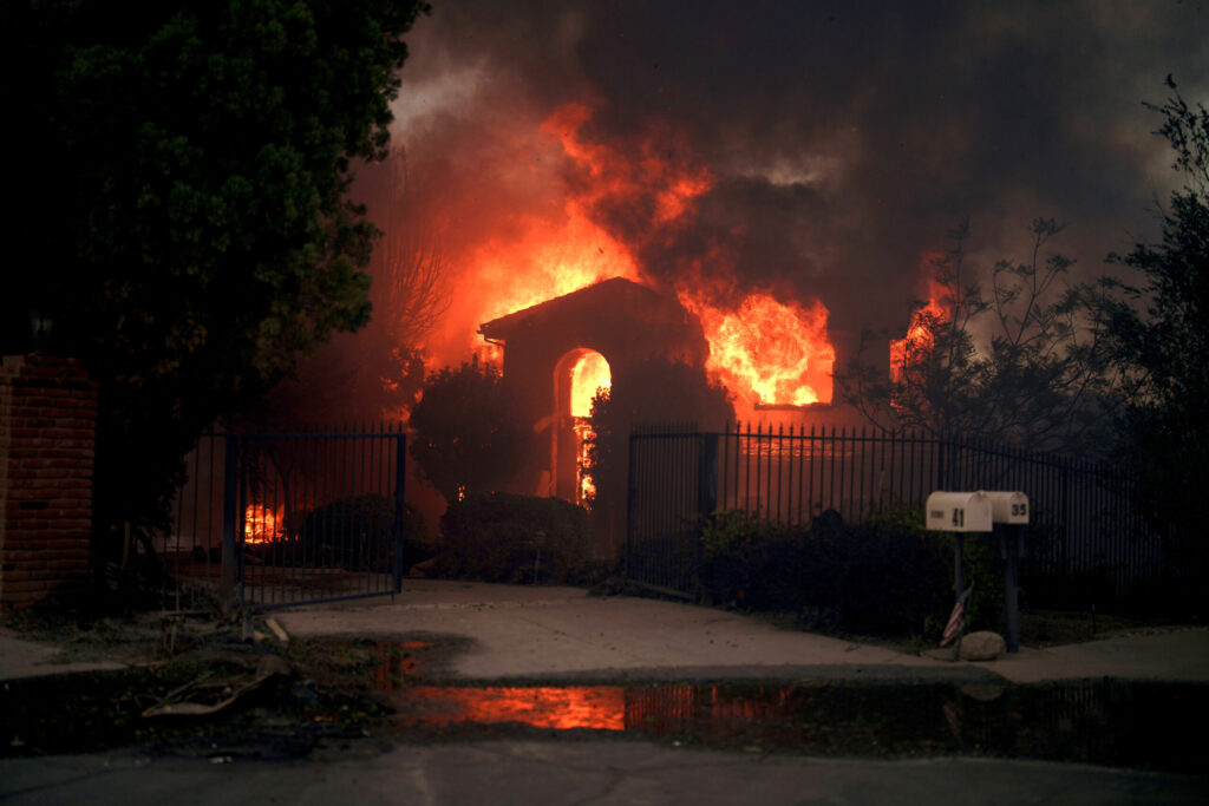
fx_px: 1679
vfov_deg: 27.0
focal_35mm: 50
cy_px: 403
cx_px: 604
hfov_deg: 39.6
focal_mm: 50
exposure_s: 1/1600
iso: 50
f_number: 1.2
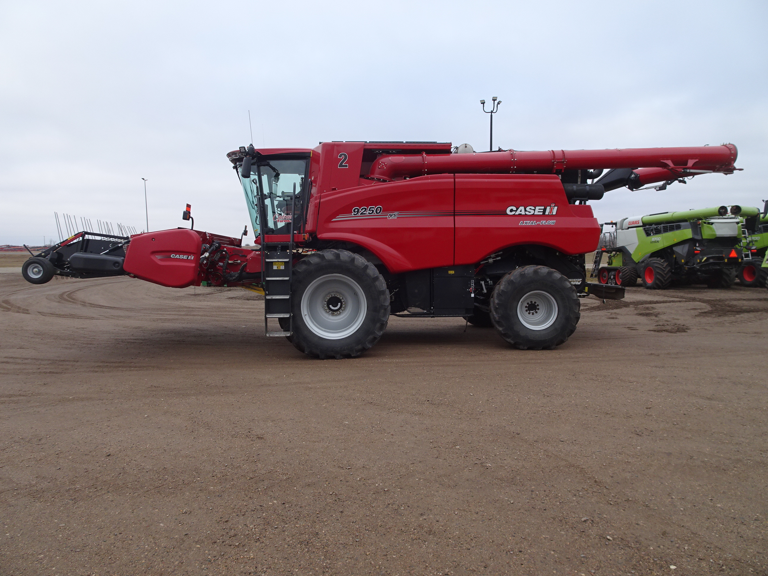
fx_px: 532
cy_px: 288
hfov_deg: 71.6
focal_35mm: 24
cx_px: 384
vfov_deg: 56.8
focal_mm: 4.1
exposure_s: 1/60
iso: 80
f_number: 3.5
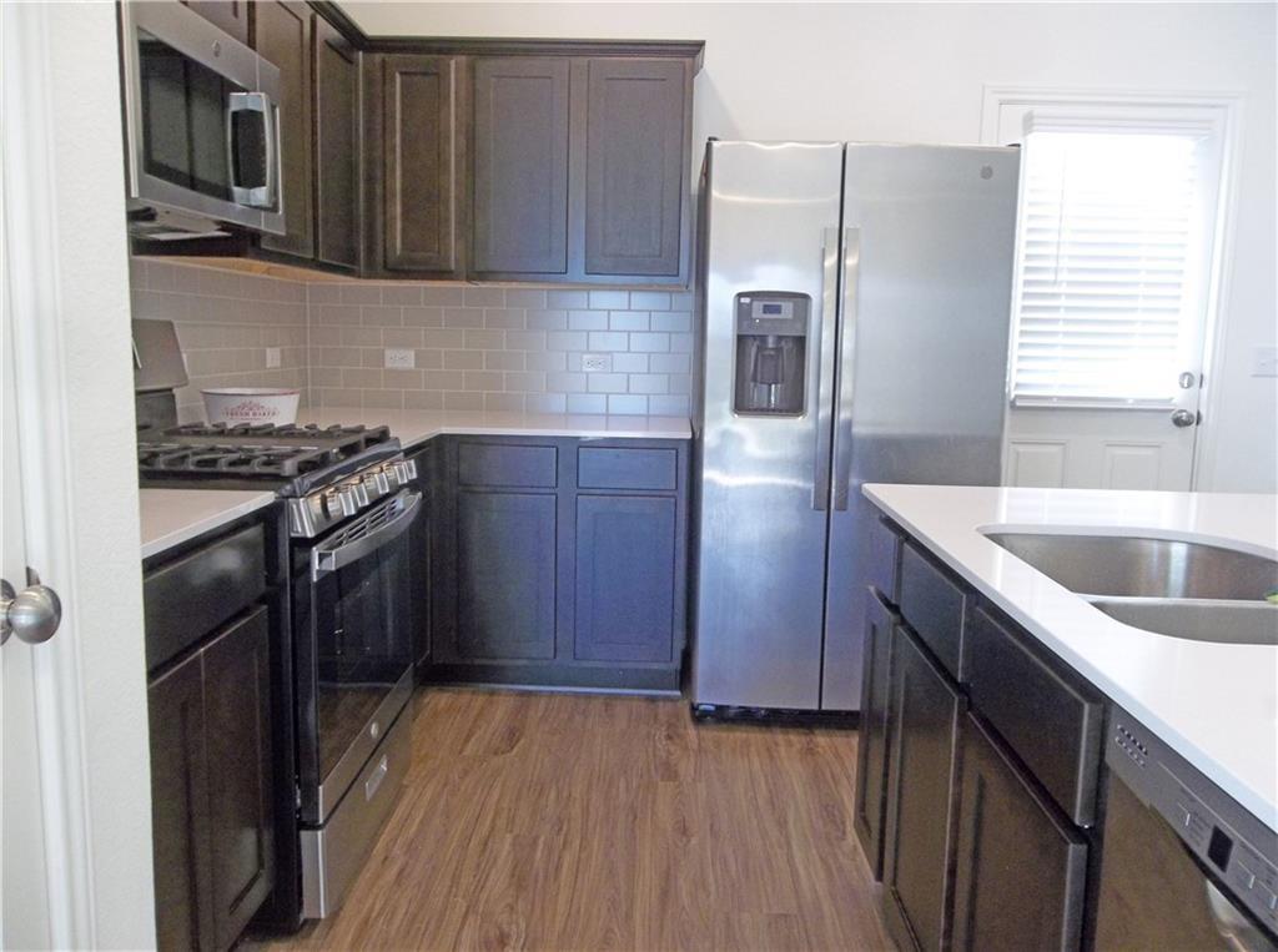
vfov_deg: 51.2
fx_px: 994
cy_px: 476
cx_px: 639
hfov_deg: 65.4
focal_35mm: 27
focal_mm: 4.9
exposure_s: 1/20
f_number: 3.5
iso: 160
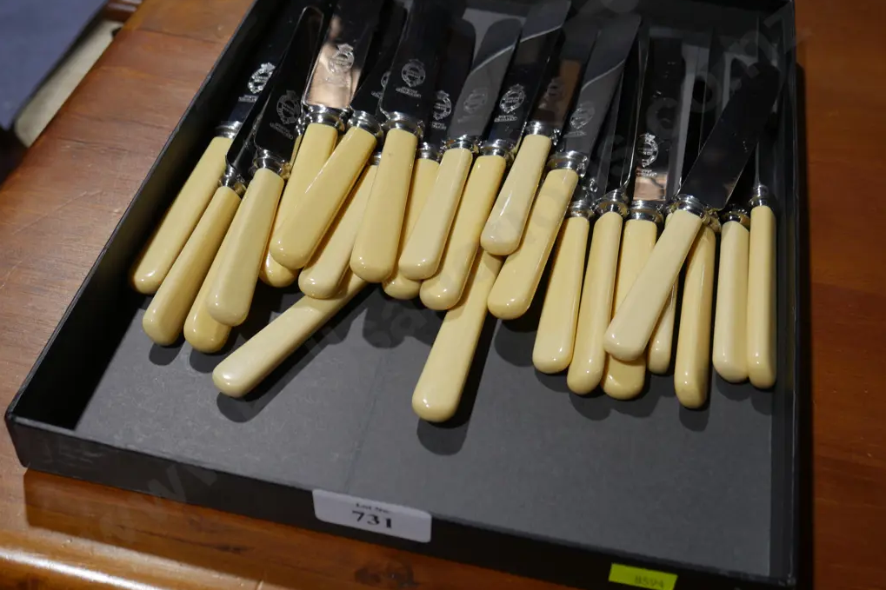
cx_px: 443
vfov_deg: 29.2
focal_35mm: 46
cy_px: 285
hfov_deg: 42.8
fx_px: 1132
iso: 250
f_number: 4.7
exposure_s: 1/60
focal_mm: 22
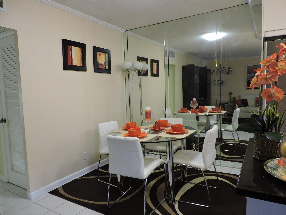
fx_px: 198
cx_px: 143
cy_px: 108
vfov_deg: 56.8
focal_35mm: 24
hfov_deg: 71.6
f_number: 3
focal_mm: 4.3
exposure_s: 1/30
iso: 320
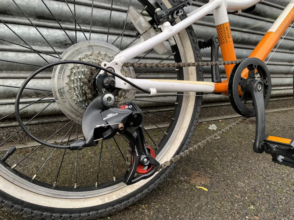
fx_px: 221
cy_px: 110
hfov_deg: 67.3
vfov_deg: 53.1
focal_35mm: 26
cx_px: 147
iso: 64
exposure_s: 1/121
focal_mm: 4.25
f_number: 1.8
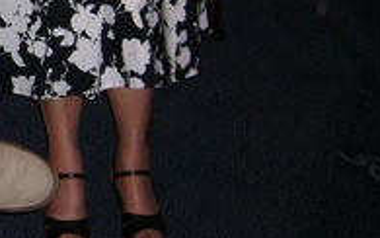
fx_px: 1181
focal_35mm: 114
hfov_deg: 16.9
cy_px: -80
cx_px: -150
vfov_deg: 11.2
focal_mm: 5.8
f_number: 2.8
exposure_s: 1/60
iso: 160
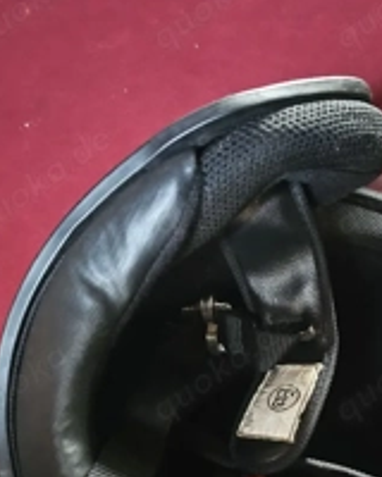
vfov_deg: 39.3
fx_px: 636
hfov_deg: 32.9
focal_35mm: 45
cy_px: 394
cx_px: 275
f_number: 1.7
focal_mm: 6.3
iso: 1600
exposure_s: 1/20
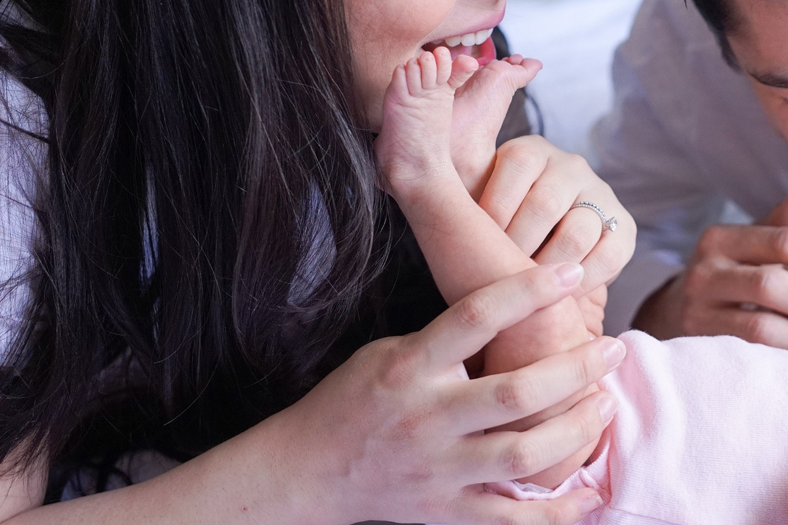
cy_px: 151
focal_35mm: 74
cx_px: 687
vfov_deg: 18.3
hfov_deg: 26.6
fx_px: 1619
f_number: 2.5
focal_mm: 35
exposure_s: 1/100
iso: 640
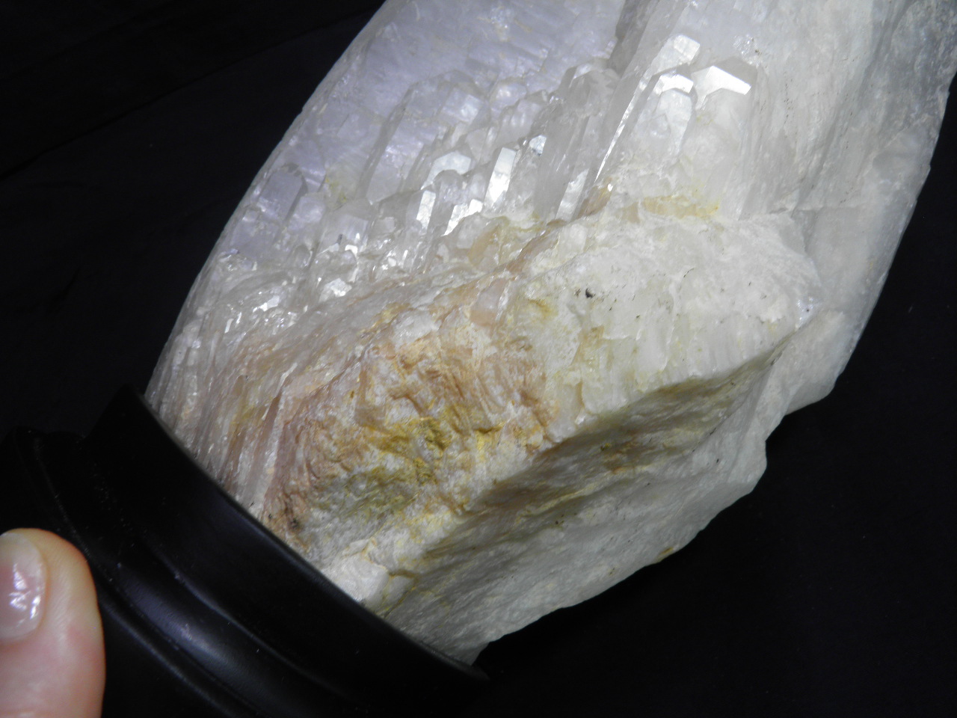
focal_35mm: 30
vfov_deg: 46.8
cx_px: 478
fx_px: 829
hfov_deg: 60.0
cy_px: 359
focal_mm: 5.5
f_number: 5.9
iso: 50
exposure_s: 1/80
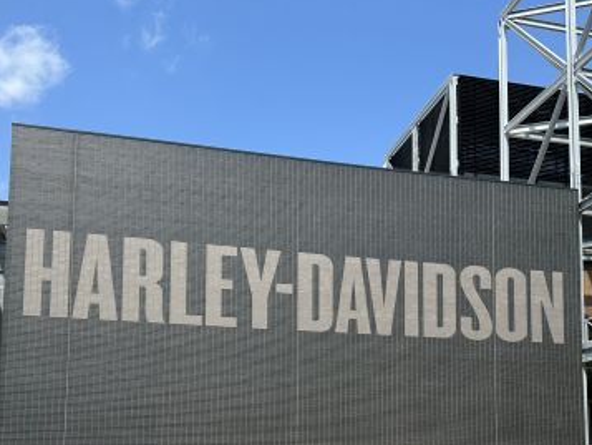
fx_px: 736
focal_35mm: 43
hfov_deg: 43.7
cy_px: 387
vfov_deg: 32.2
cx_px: 343
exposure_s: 1/4545
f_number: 1.78
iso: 80
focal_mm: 6.86
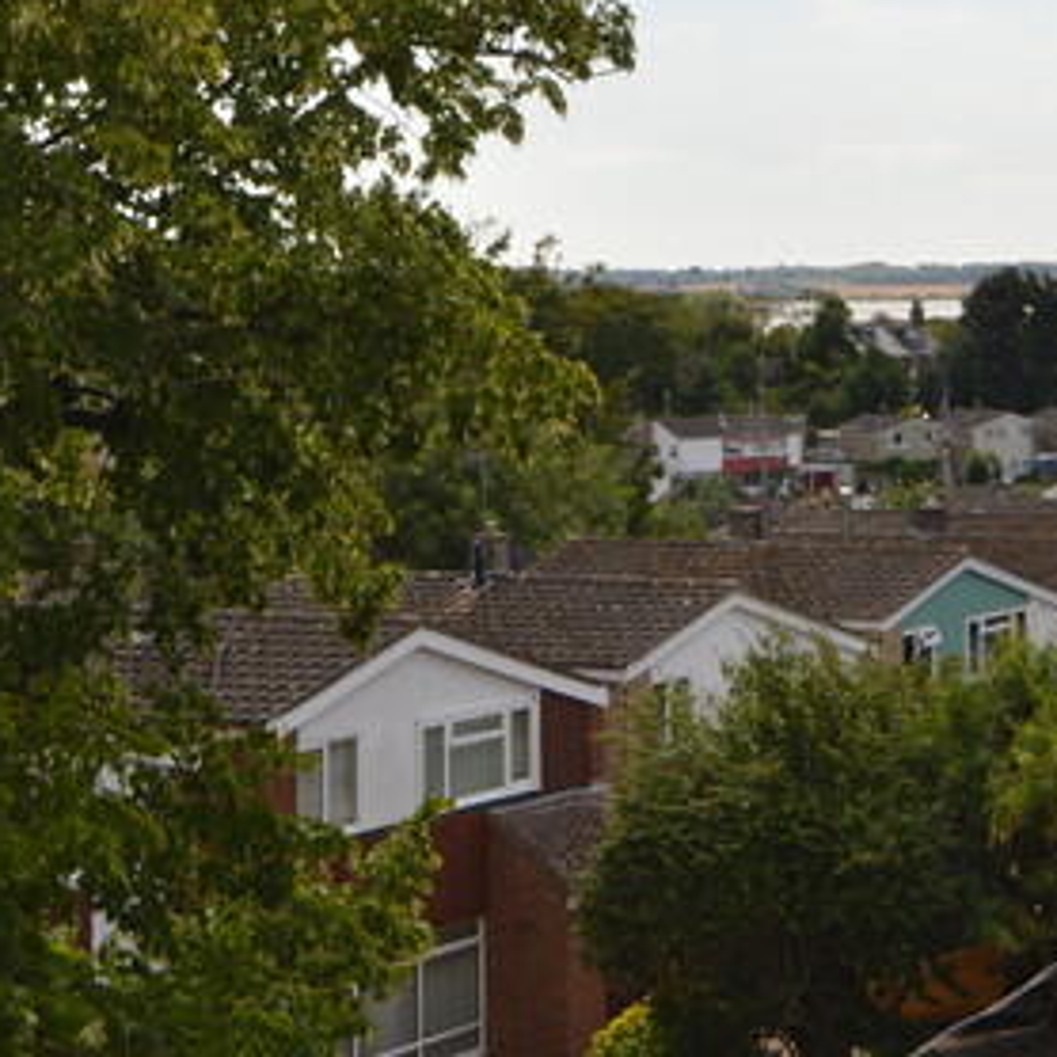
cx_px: 1144
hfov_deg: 17.9
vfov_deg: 18.0
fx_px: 3247
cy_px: 10
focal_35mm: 94
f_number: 10
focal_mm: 20
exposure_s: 1/200
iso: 100
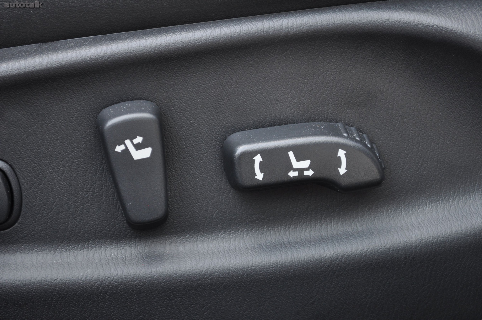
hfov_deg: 24.6
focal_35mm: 82
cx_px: 241
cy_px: 160
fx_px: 1103
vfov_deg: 16.5
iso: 400
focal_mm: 55
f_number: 5.6
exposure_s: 1/125
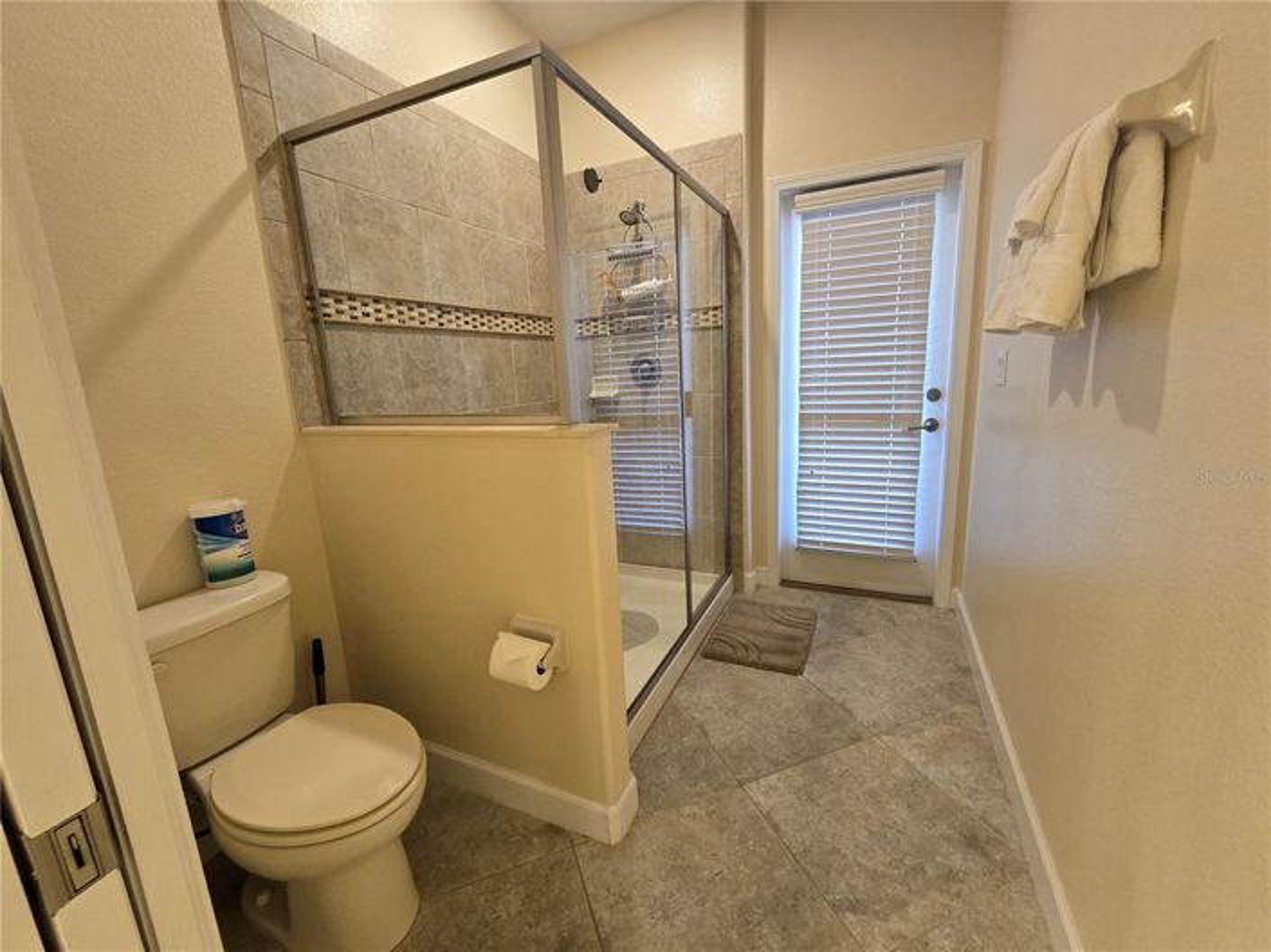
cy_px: 476
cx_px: 636
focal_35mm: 13
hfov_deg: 106.2
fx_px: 477
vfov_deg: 89.9
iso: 250
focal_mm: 2.2
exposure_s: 1/60
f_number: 2.2
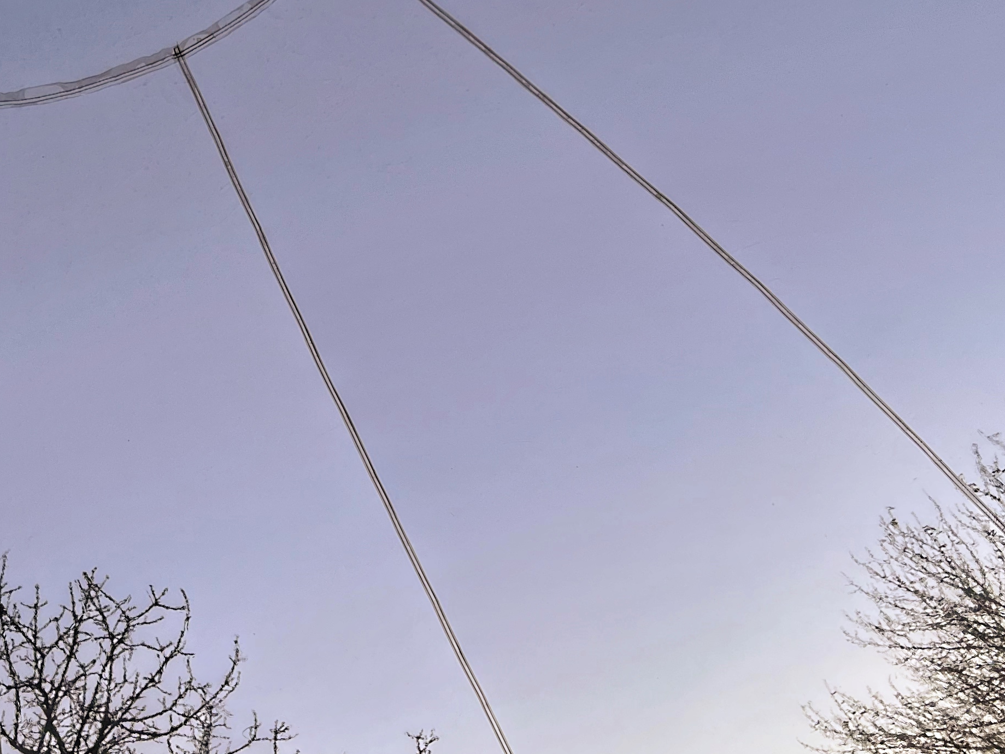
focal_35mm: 57
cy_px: 214
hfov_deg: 32.8
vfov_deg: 25.4
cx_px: 195
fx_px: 1655
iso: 50
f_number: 1.5
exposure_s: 1/607
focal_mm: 5.7
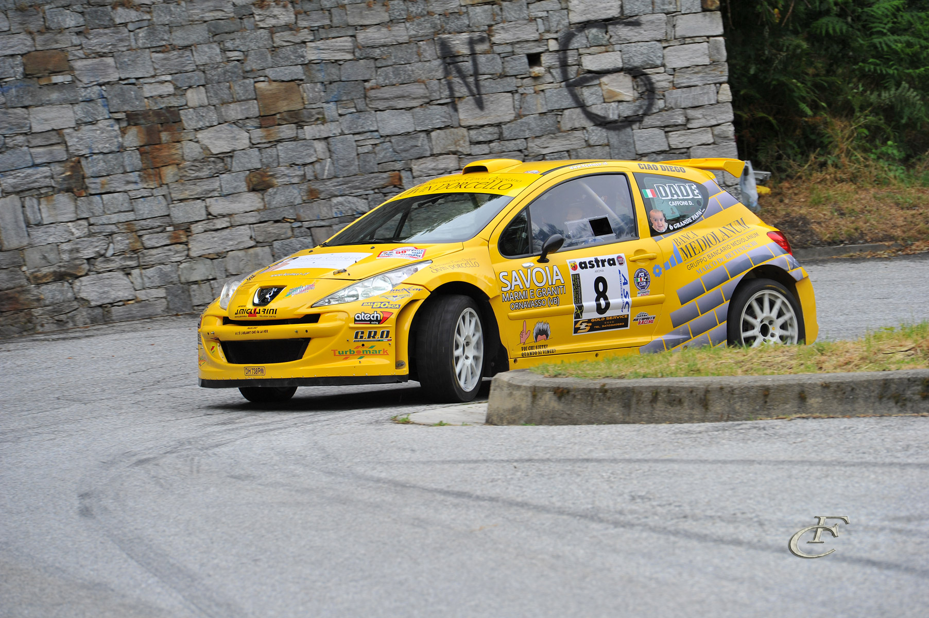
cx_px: 464
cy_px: 309
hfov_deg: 10.3
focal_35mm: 200
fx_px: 5157
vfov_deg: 6.9
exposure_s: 1/320
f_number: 7.1
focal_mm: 200
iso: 640
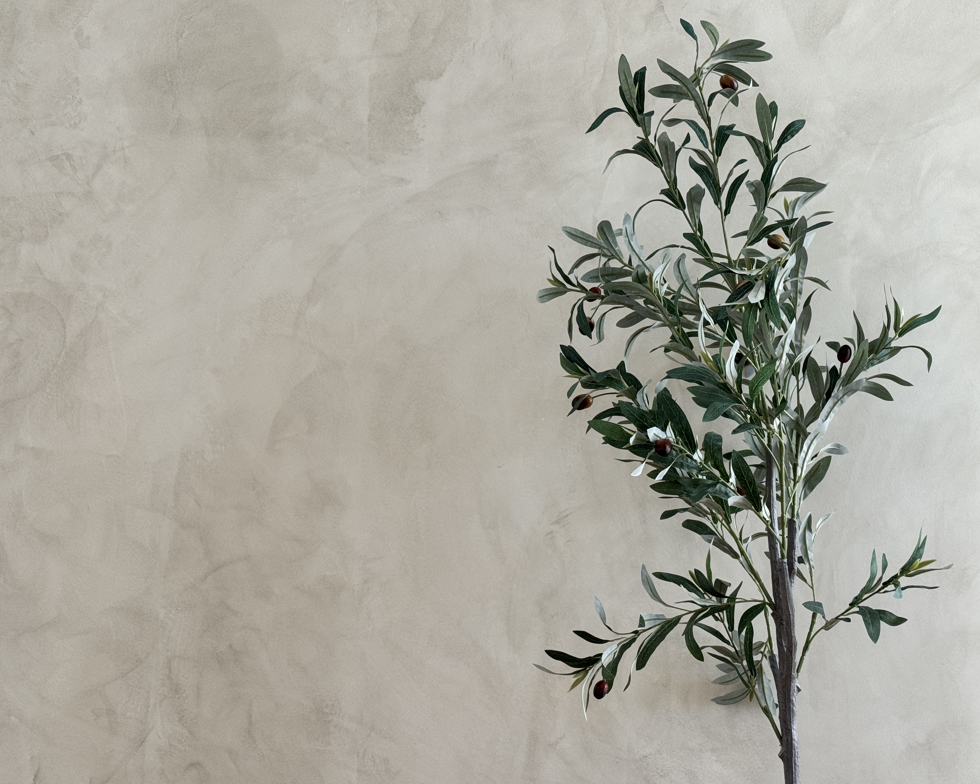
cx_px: 457
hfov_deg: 34.1
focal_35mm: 55
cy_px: 395
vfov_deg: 27.6
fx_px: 1595
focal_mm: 6.76
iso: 100
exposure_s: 1/50
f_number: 1.78
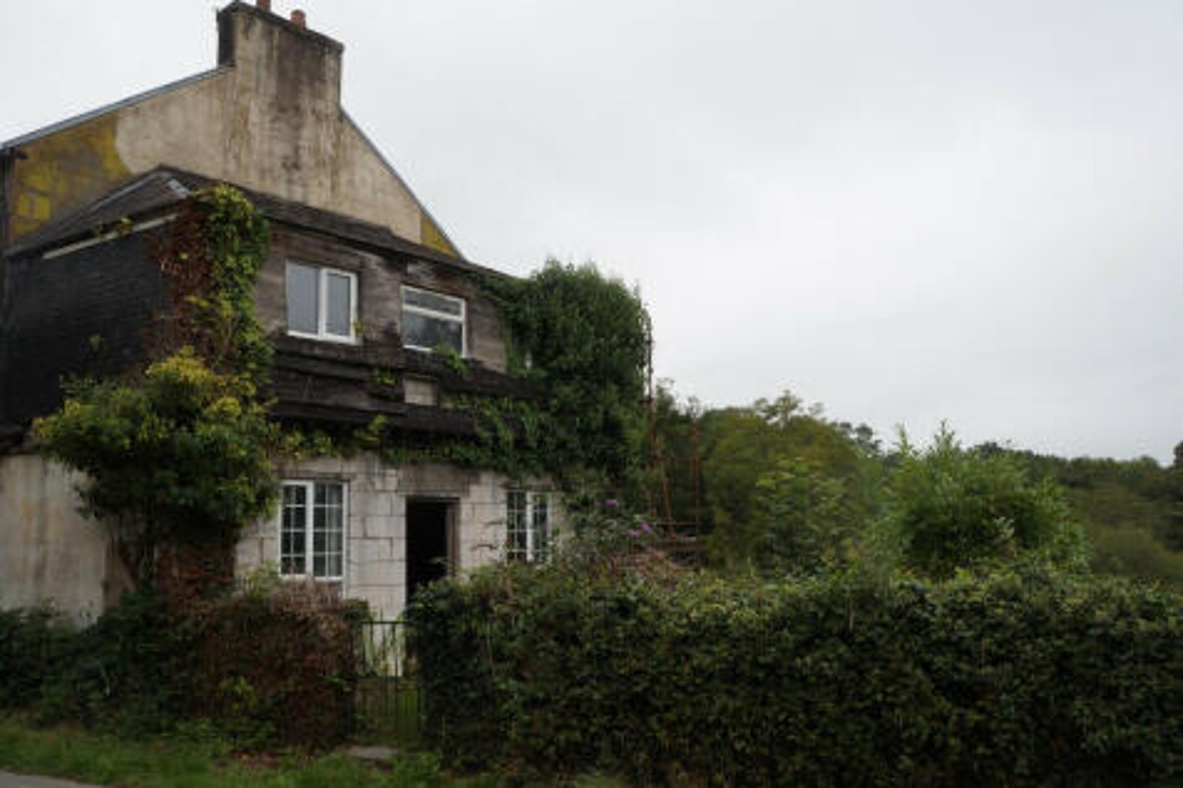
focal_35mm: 28
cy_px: 394
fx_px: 936
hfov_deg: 64.6
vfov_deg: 45.6
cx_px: 592
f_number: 9
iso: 100
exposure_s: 1/100
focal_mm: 19
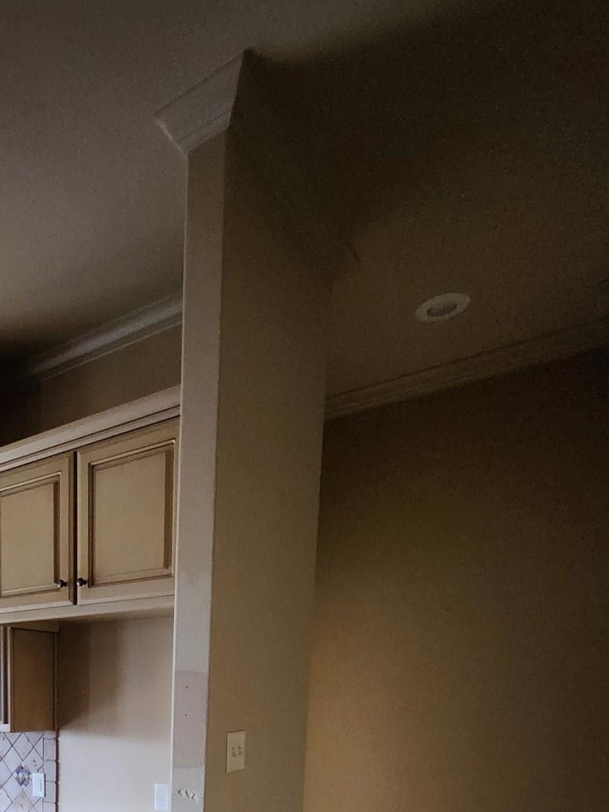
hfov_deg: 48.2
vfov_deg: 55.0
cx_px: 75
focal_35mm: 26
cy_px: 780
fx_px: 610
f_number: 2.2
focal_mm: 1.74
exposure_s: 1/24
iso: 1000
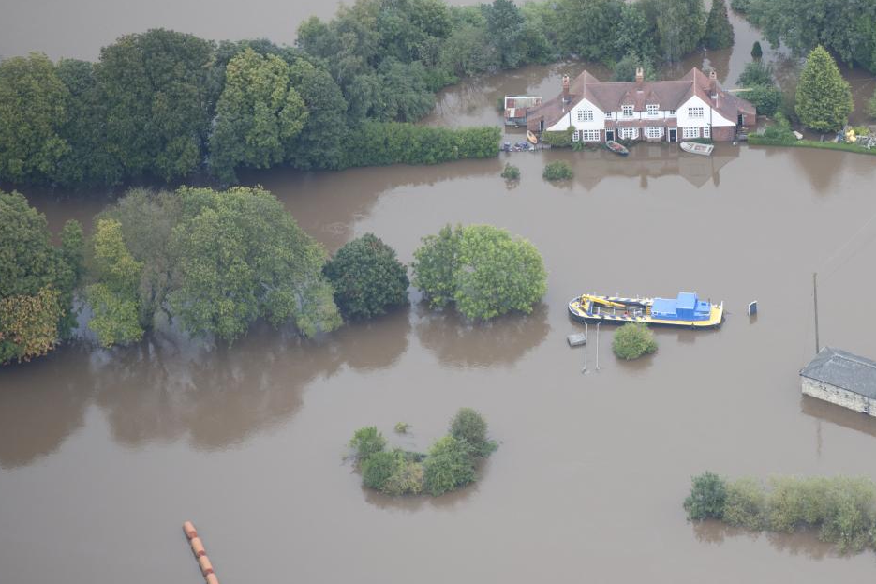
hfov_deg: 6.4
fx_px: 7809
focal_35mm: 321
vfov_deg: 4.3
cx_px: 675
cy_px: 231
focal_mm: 200
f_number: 4.5
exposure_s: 1/500
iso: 400
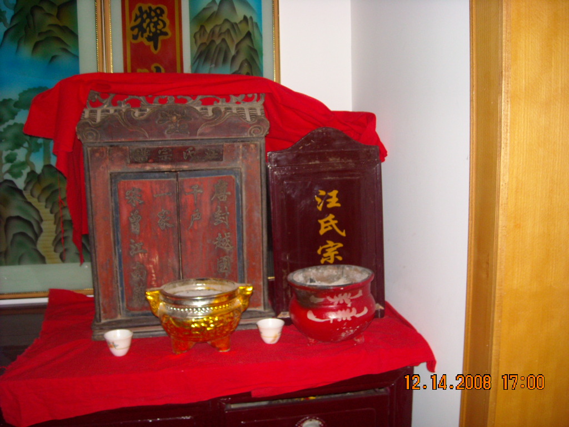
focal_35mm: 35
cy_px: 214
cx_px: 284
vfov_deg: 40.7
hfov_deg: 52.6
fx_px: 575
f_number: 2.8
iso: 200
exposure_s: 1/60
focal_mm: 5.7
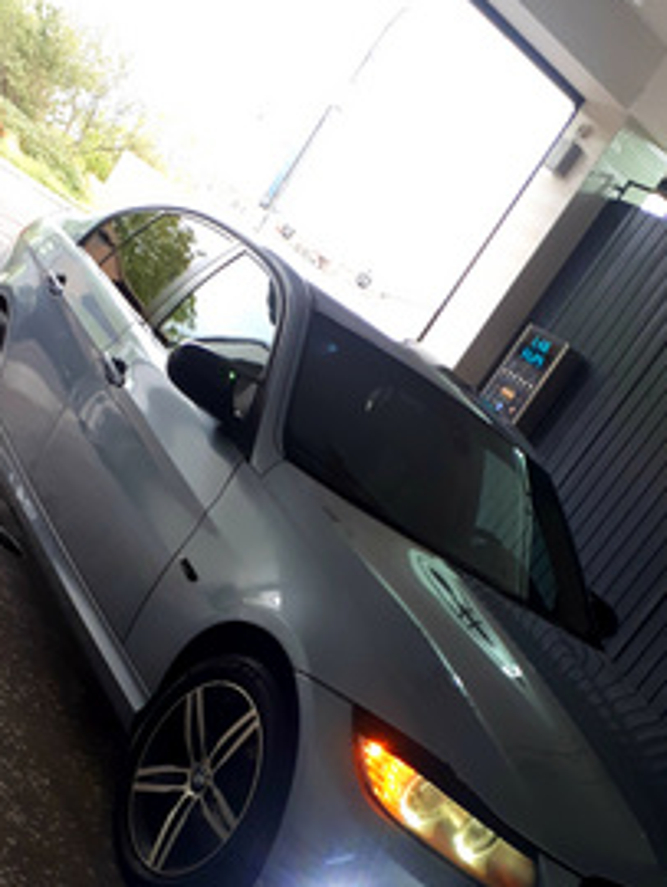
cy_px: 660
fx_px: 1283
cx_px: 281
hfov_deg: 29.1
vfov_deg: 37.3
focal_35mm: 50
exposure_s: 1/33
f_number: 1.9
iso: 80
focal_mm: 3.6
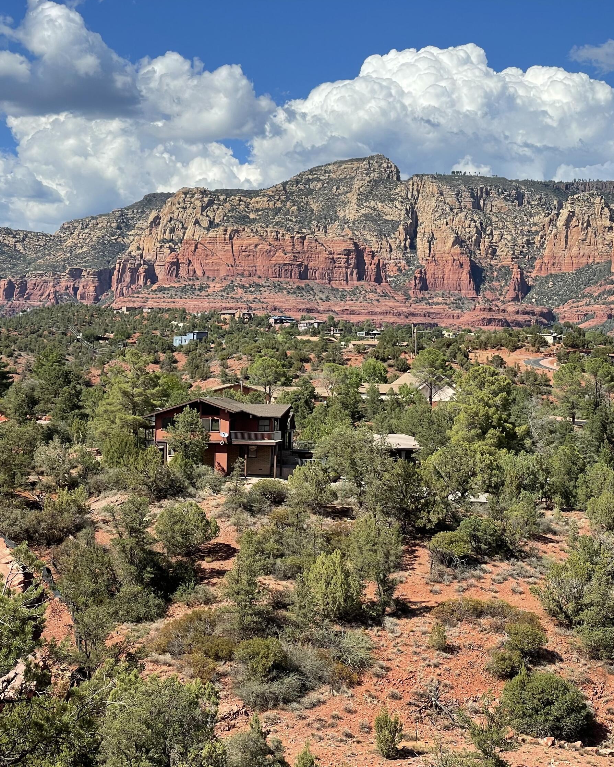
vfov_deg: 27.9
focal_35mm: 68
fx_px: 1545
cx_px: 334
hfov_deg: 22.5
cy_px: 382
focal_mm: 6
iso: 25
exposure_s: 1/1776
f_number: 2
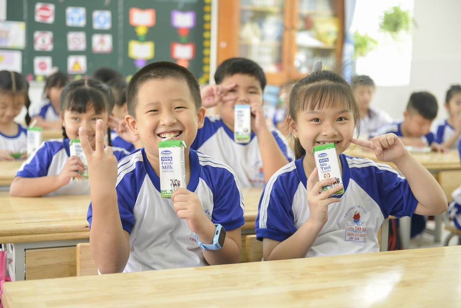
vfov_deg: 24.2
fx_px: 717
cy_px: 154
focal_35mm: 56
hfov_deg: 35.6
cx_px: 230
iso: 1000
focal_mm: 56
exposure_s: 1/180
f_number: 2.8
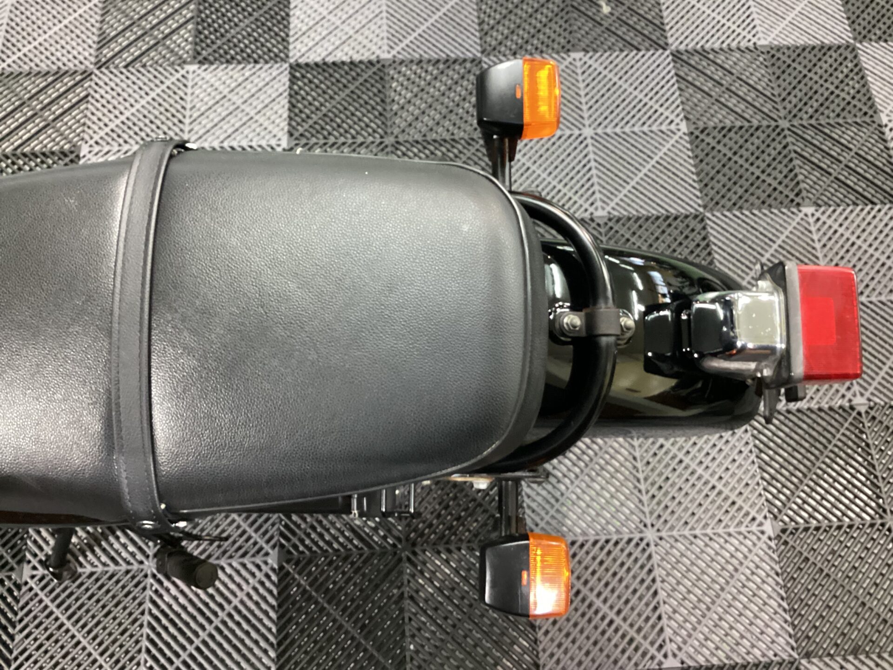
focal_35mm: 31
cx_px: 446
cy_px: 335
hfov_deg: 58.4
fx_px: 800
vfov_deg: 45.4
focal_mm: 3.3
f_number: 2.4
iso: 320
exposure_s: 1/30
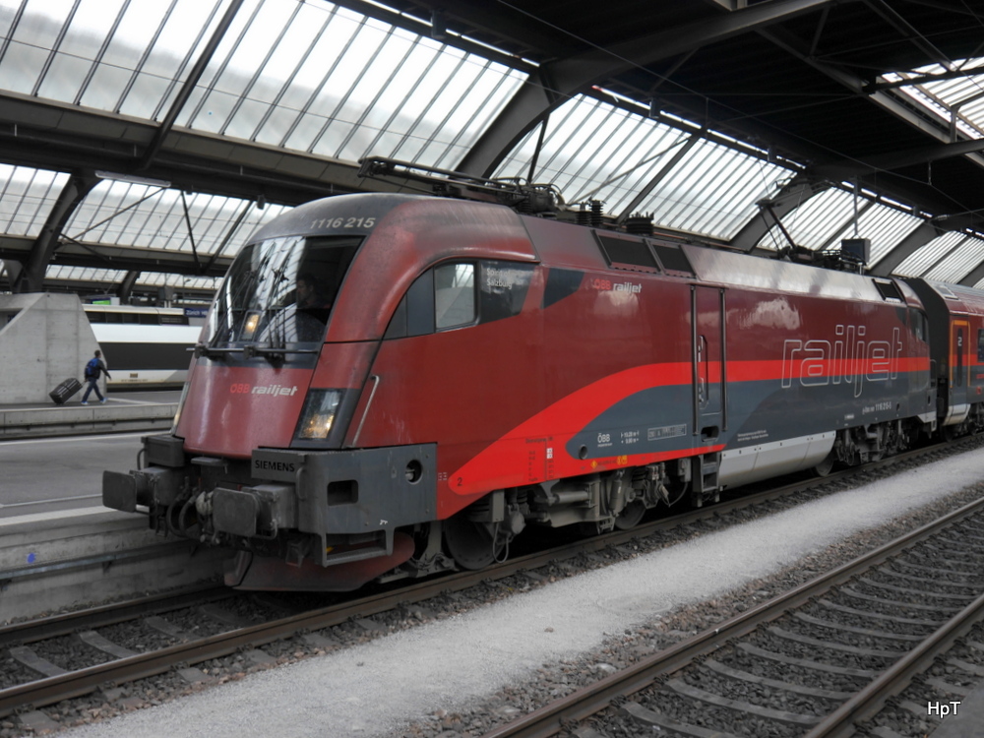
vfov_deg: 41.8
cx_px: 492
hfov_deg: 54.0
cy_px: 369
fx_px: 966
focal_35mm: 34
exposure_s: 1/80
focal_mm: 17
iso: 160
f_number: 4
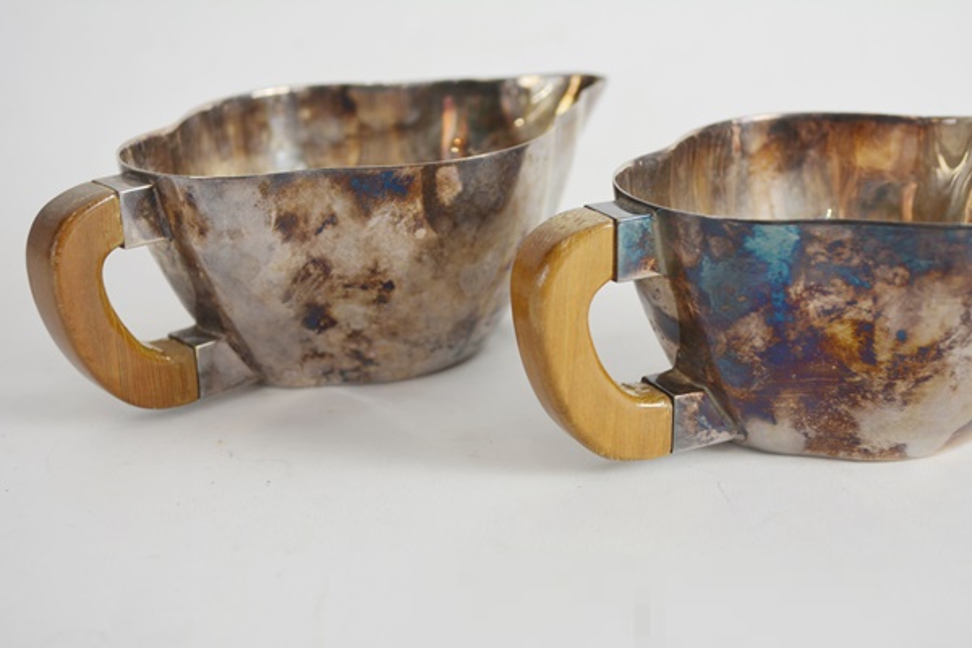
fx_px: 1458
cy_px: 324
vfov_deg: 25.1
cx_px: 486
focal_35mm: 54
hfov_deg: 36.9
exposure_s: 1/125
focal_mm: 36
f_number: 5.6
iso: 400
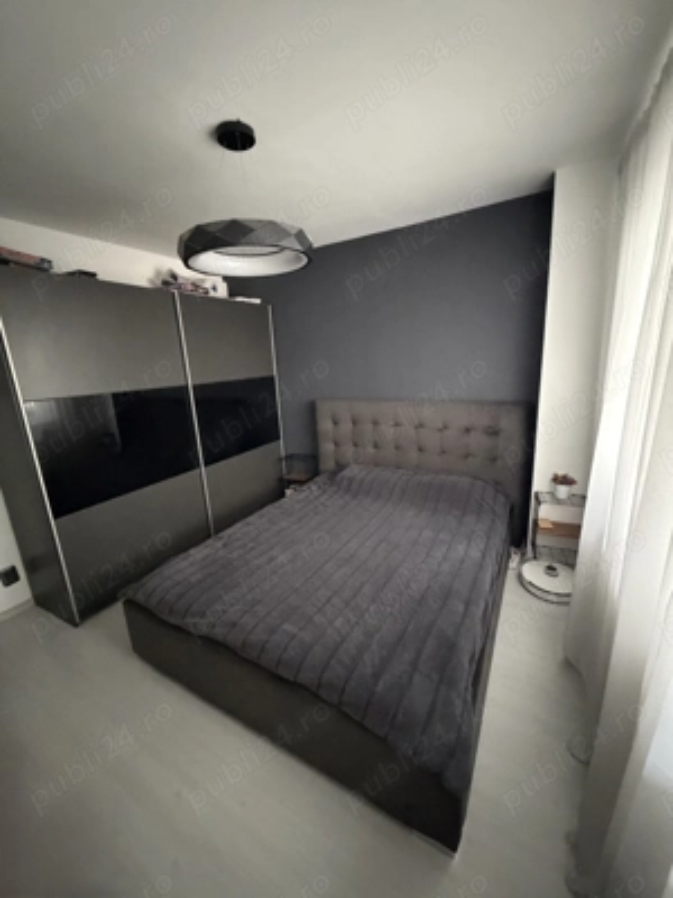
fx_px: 363
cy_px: 449
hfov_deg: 85.7
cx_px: 336
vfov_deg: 102.1
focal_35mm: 14
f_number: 2.2
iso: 1600
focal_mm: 2.22
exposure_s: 1/40
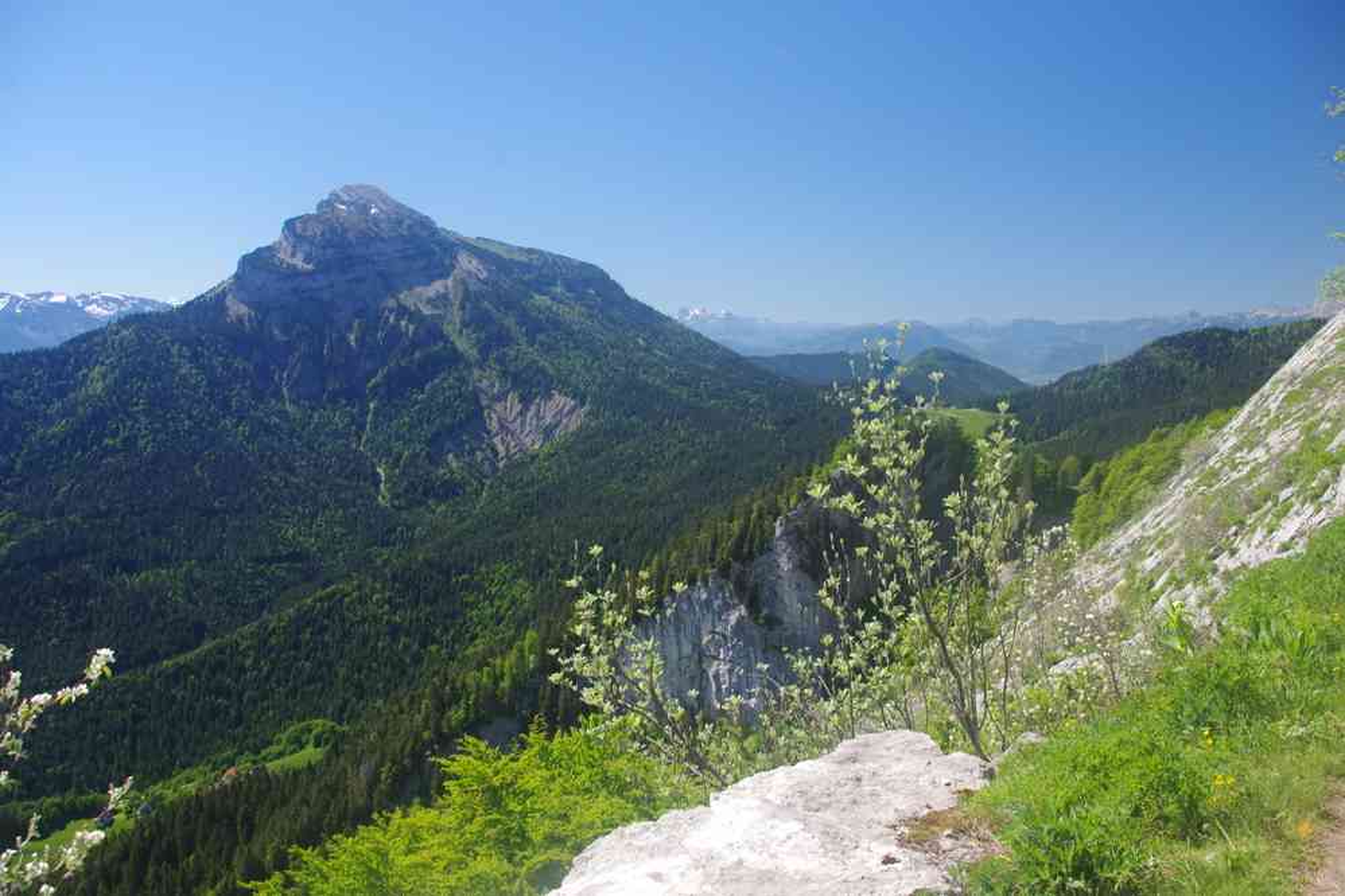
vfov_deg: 41.7
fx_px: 1177
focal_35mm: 32
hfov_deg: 59.5
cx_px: 672
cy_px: 448
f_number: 11
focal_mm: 21
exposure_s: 1/50
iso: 200
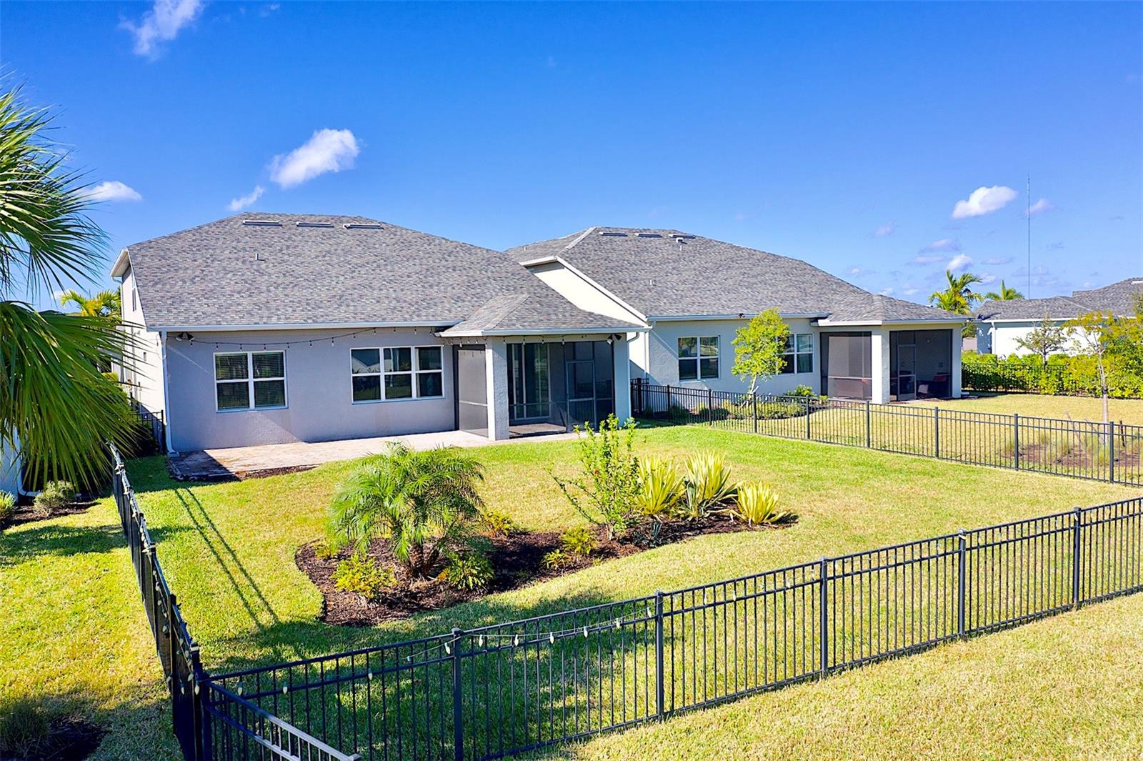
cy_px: 380
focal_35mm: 28
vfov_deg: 46.4
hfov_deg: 65.5
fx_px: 889
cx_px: 572
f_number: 5.6
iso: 100
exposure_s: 1/320
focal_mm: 10.26
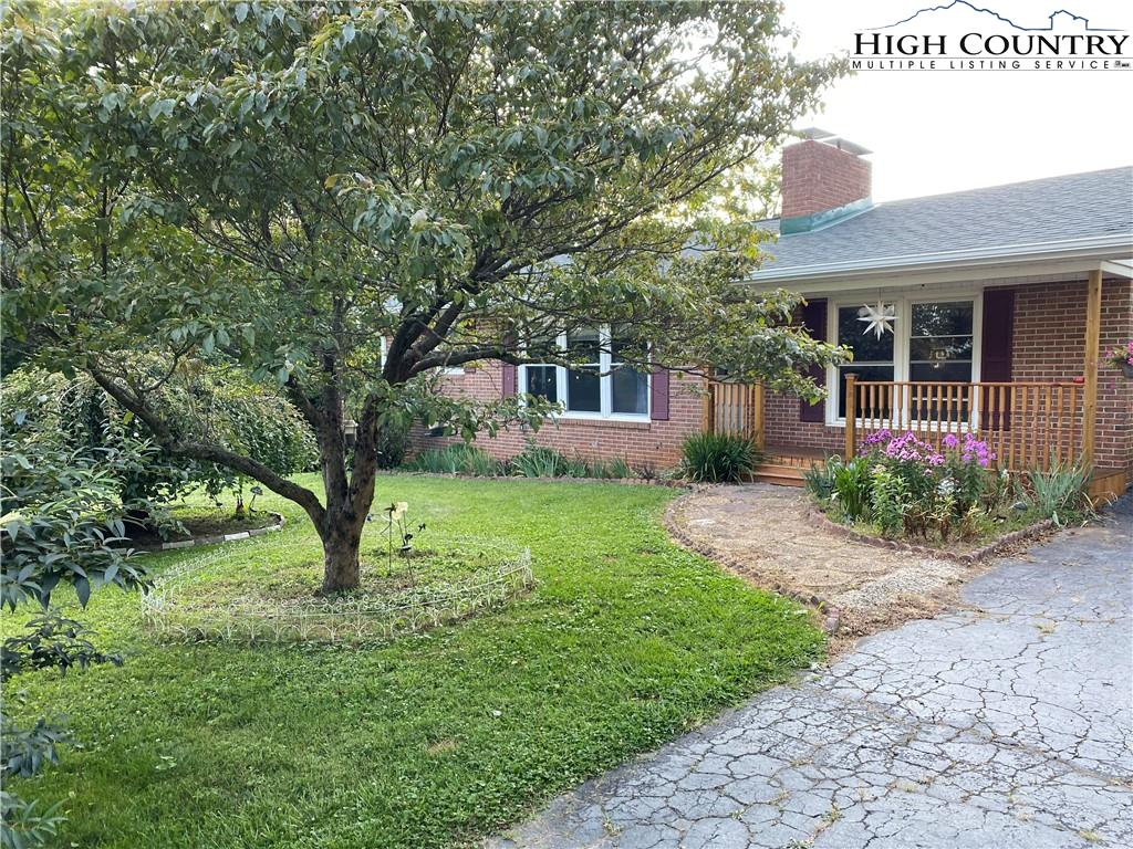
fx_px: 851
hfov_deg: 67.3
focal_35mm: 26
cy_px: 424
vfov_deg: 53.1
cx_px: 566
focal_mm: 4.25
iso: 64
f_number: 1.8
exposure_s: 1/121
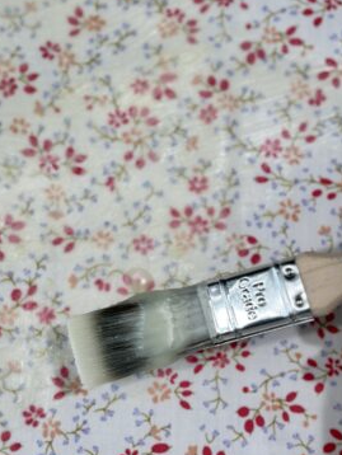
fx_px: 882
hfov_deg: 21.8
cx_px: 107
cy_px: 239
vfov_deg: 28.9
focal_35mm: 67
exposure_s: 1/170
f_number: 1.78
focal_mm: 6.86
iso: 100
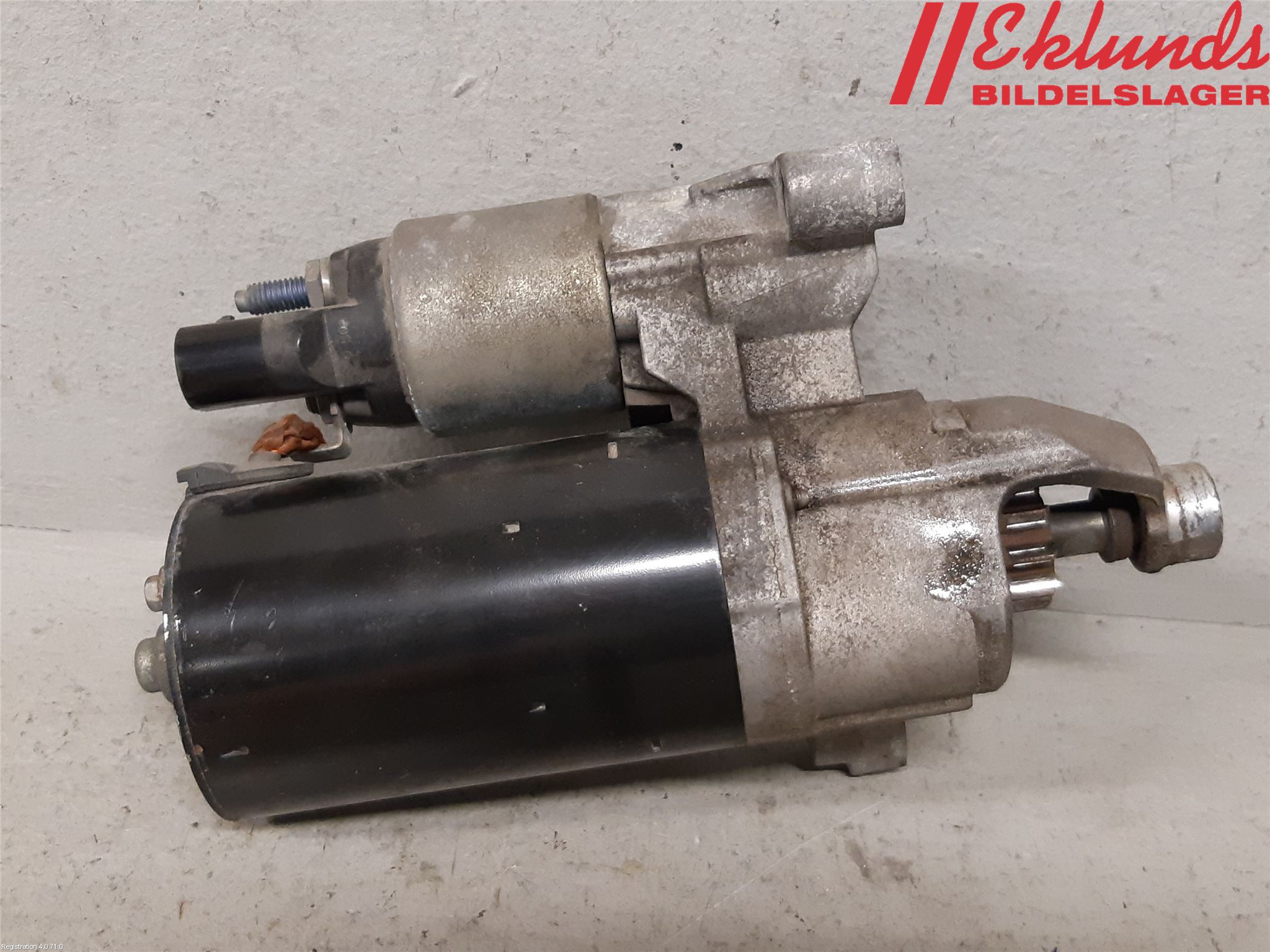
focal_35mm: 26
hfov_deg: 67.3
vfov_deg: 53.1
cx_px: 635
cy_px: 476
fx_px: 954
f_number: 1.7
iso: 250
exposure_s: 1/50
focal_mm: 3.93
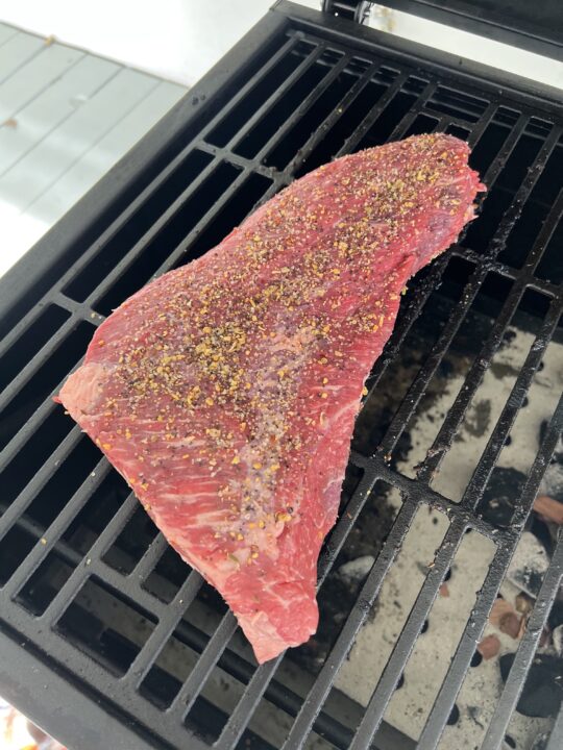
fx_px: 564
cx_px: 282
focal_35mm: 26
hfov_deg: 53.1
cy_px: 375
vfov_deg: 67.3
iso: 125
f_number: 1.5
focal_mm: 5.7
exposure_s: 1/121
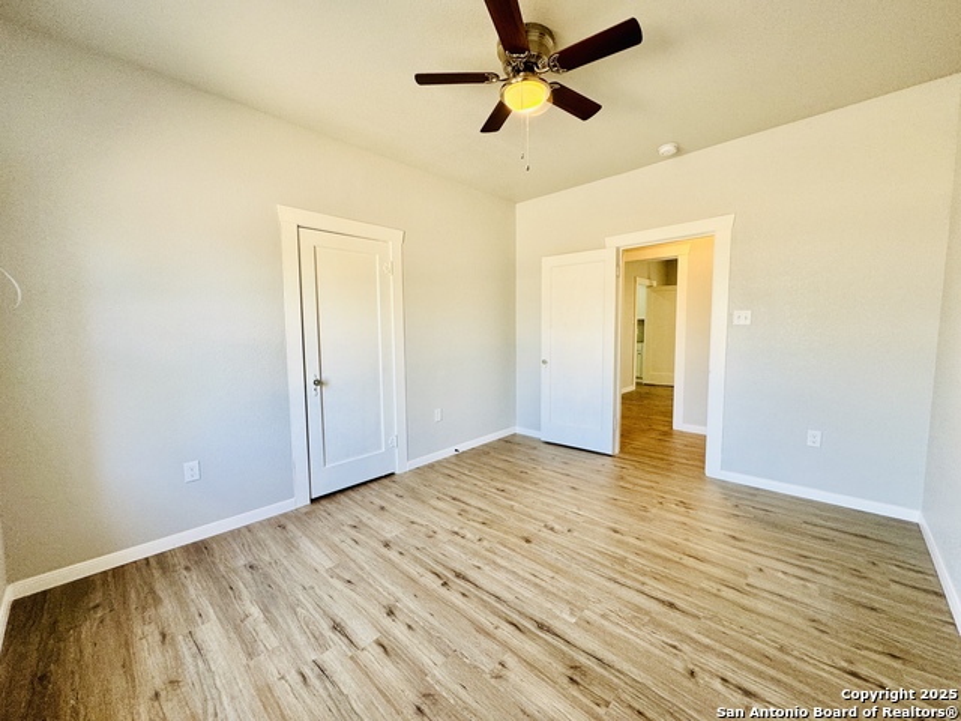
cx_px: 480
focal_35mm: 14
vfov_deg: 85.7
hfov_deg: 102.1
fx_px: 389
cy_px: 360
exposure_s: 1/120
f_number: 2.2
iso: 160
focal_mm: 2.22
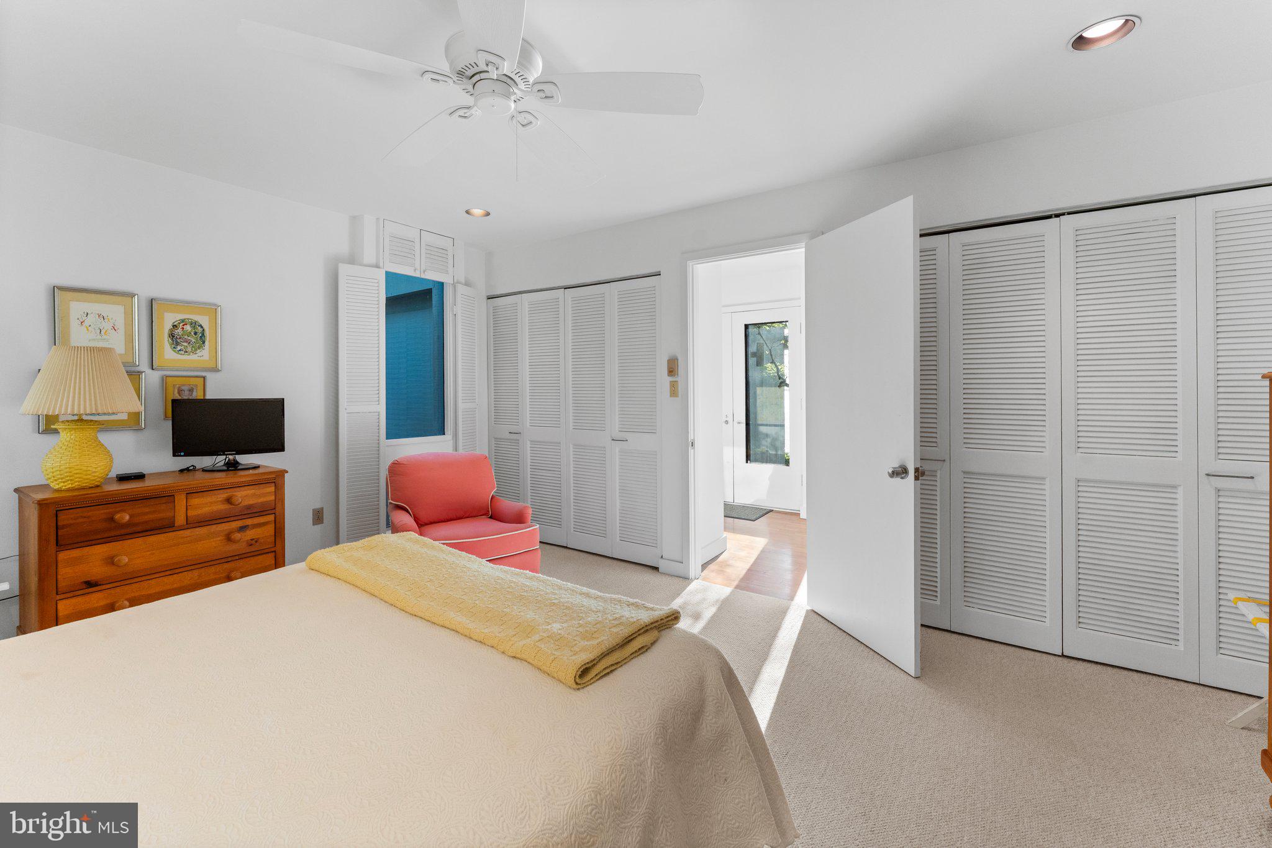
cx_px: 636
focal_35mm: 15
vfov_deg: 78.4
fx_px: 519
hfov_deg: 101.5
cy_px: 424
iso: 1000
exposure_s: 1/60
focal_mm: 14.7
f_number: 7.1
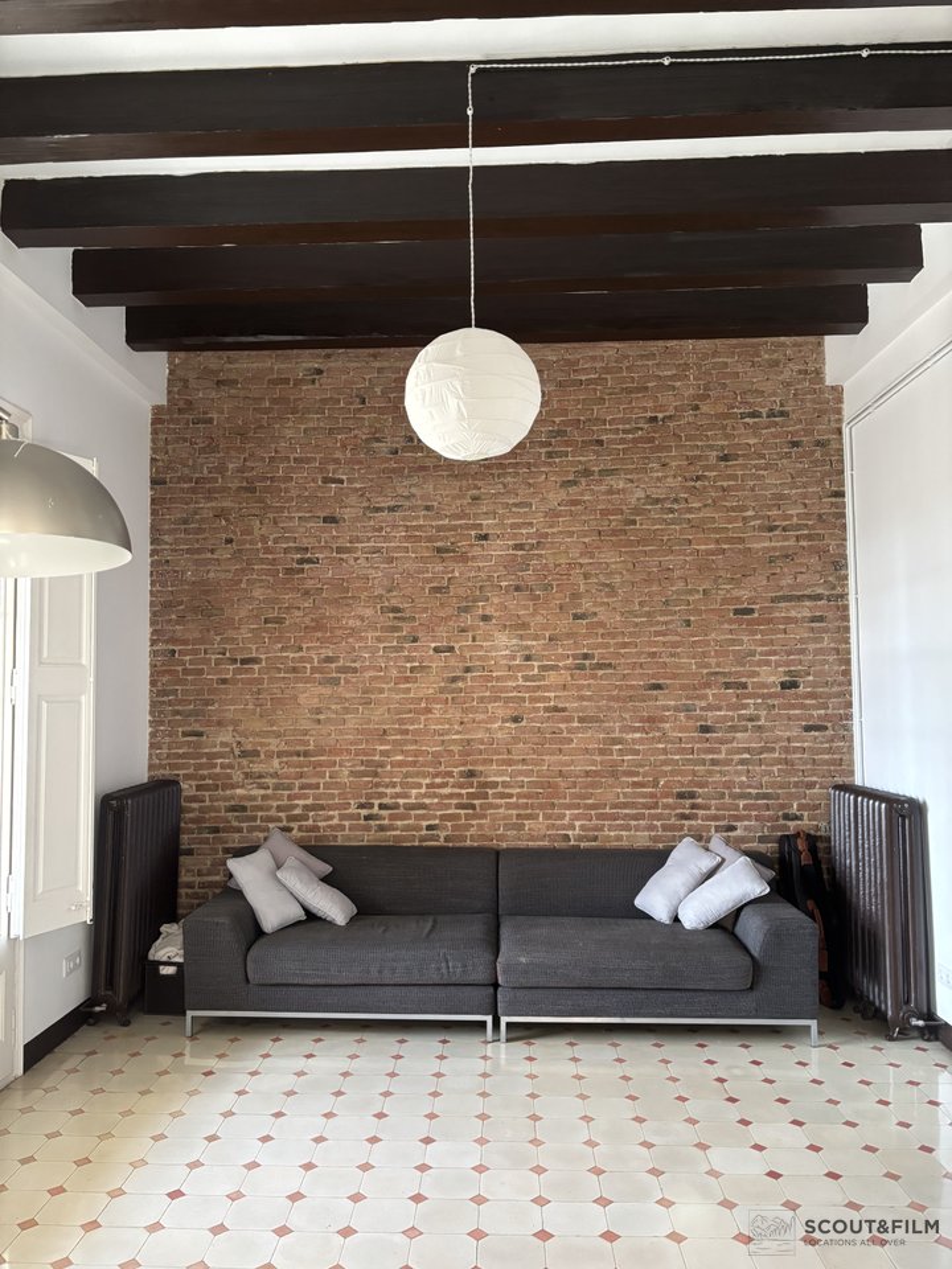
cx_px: 476
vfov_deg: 67.3
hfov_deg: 53.1
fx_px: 953
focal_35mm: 26
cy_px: 634
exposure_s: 1/60
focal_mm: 5.96
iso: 400
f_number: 1.6
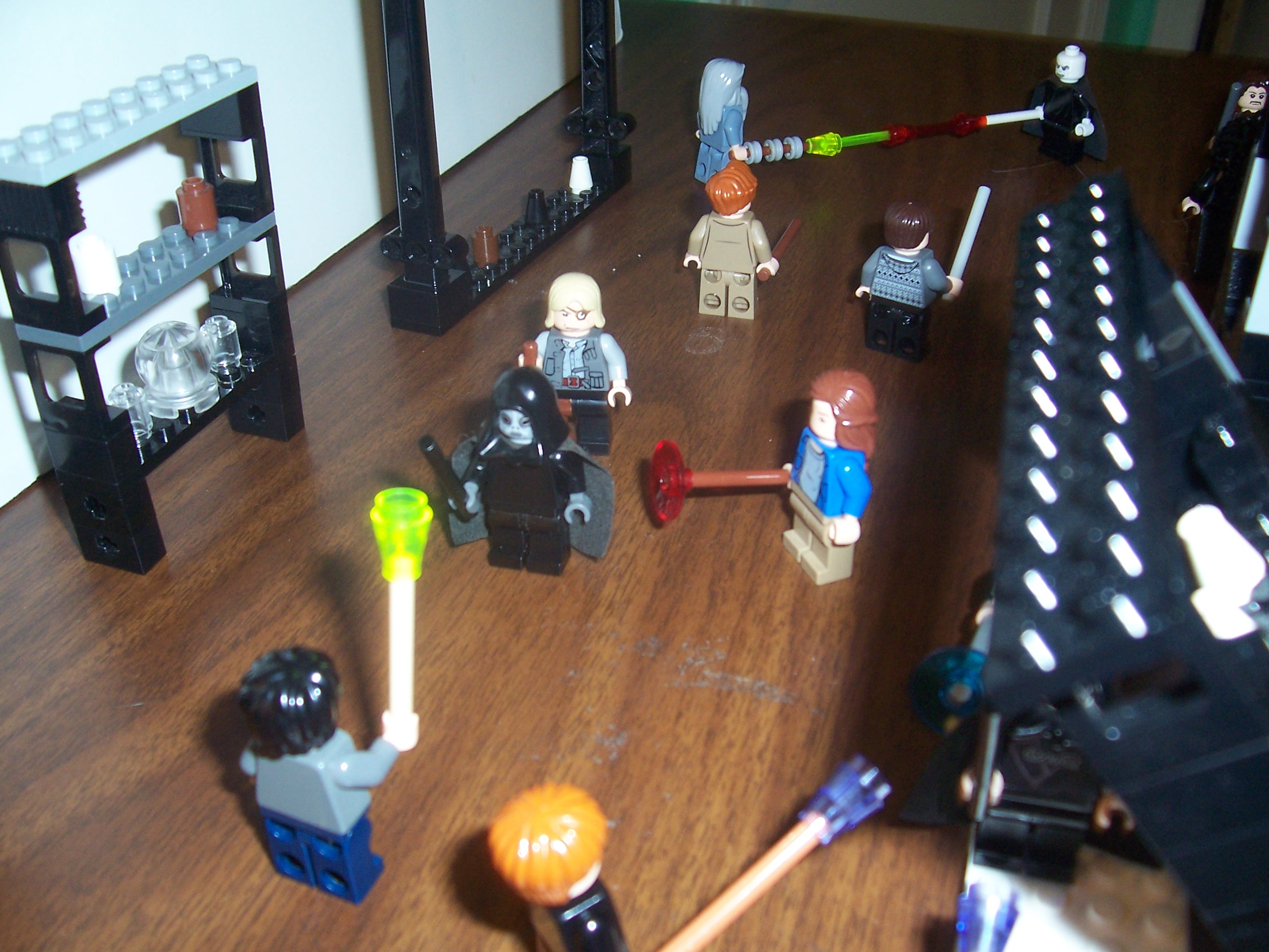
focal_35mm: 34
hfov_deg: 54.0
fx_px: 1246
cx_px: 634
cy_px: 476
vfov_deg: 41.8
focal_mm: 5.6
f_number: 2.7
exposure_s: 1/60
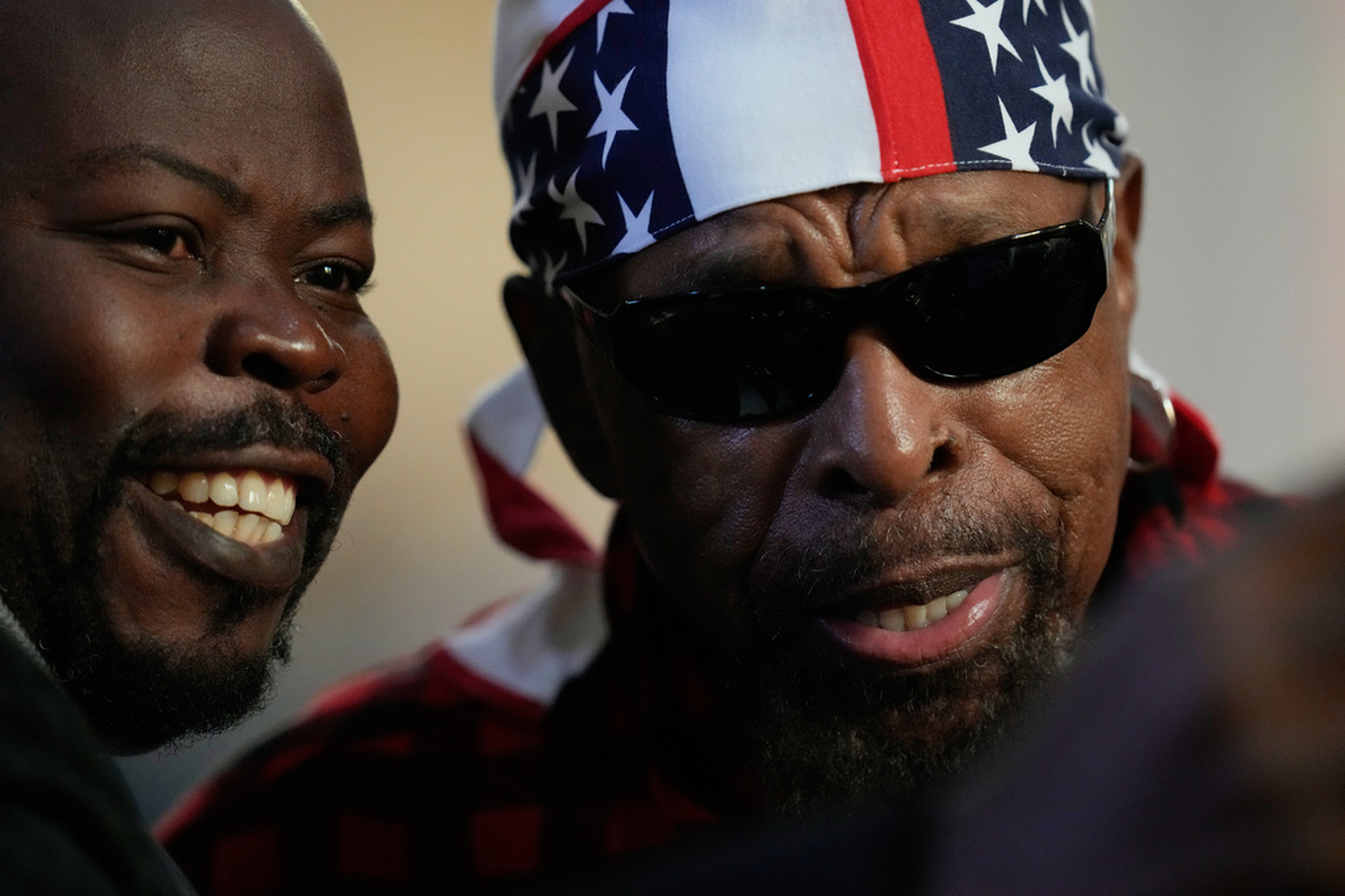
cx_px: 672
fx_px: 14946
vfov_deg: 3.4
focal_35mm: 400
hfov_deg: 5.2
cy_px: 448
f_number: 2.8
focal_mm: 400
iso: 6400
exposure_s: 1/500
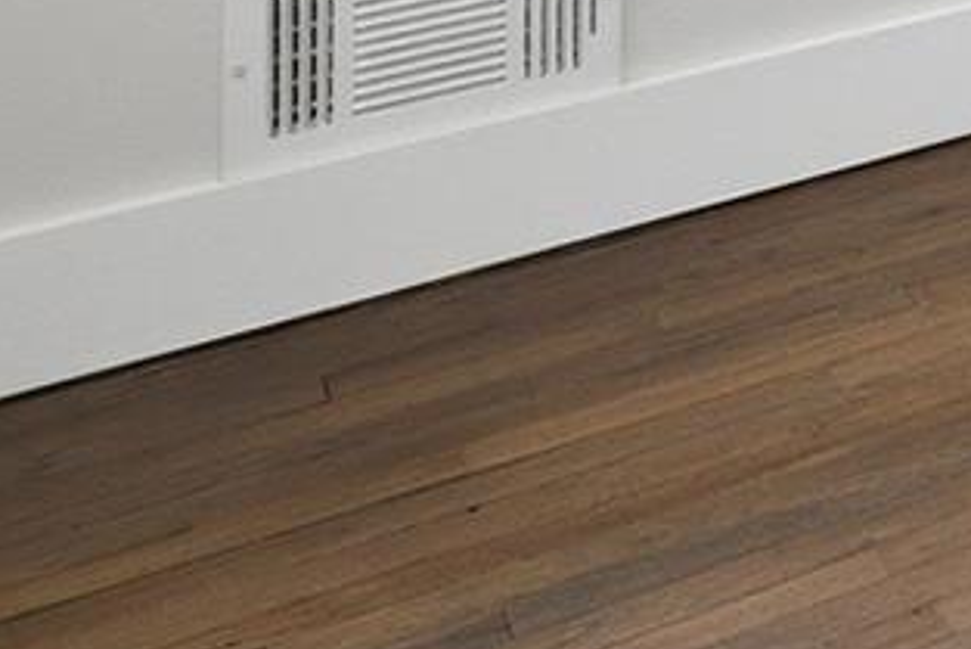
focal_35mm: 85
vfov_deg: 12.6
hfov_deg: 14.2
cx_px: 2426
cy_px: -910
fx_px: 2294
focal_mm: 13
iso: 500
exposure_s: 1/800
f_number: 8
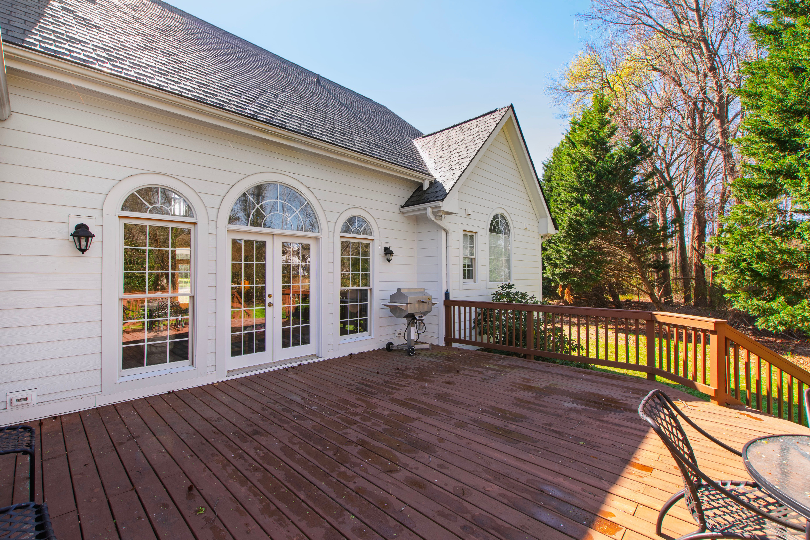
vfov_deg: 77.3
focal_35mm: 15
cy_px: 270
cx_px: 405
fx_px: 337
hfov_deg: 100.4
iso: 100
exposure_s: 1/20
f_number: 8
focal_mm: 10
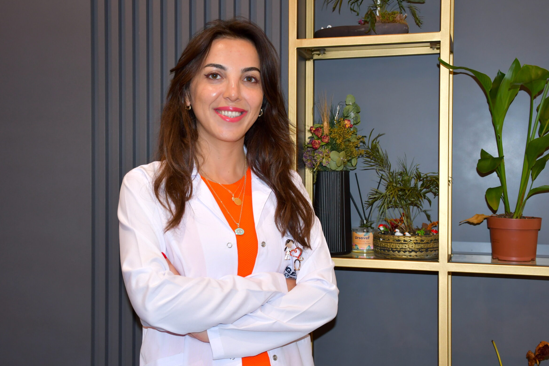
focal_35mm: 44
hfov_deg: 44.5
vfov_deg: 30.5
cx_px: 263
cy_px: 178
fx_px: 671
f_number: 4
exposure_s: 1/60
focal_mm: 27
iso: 500
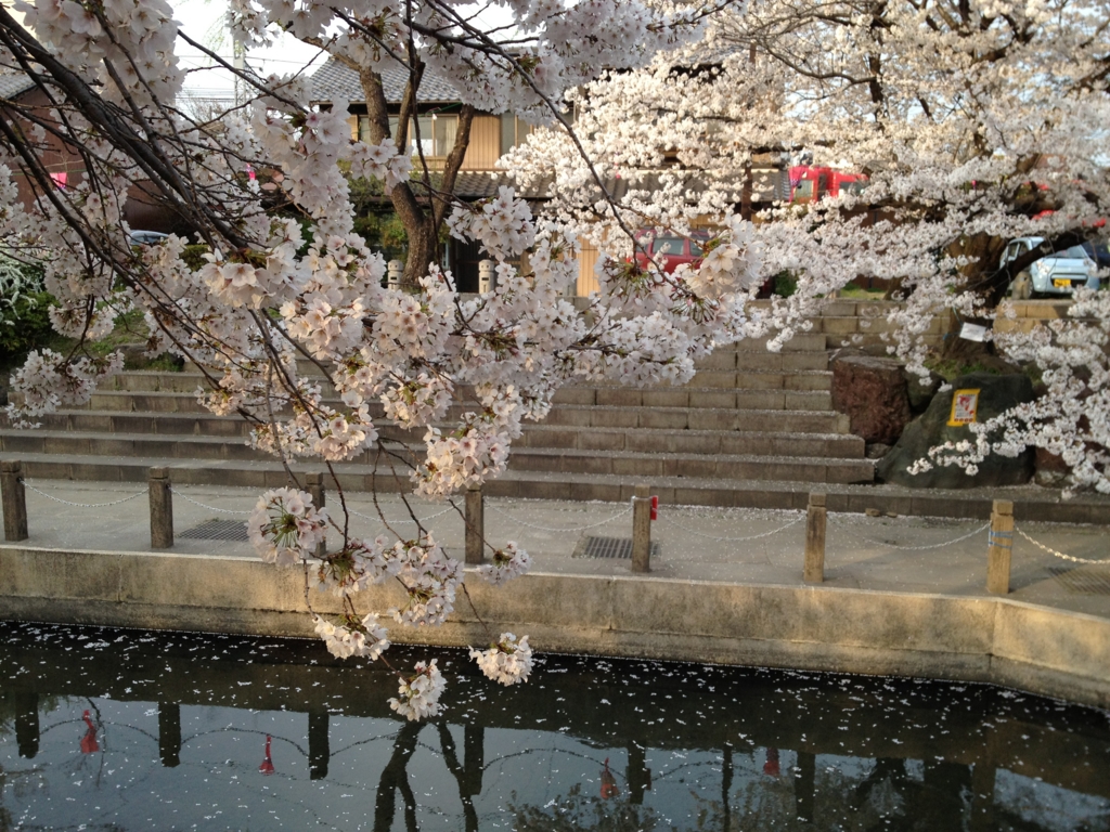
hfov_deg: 52.6
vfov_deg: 40.7
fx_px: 1122
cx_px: 555
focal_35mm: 35
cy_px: 416
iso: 64
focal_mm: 4.28
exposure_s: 1/343
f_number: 2.4
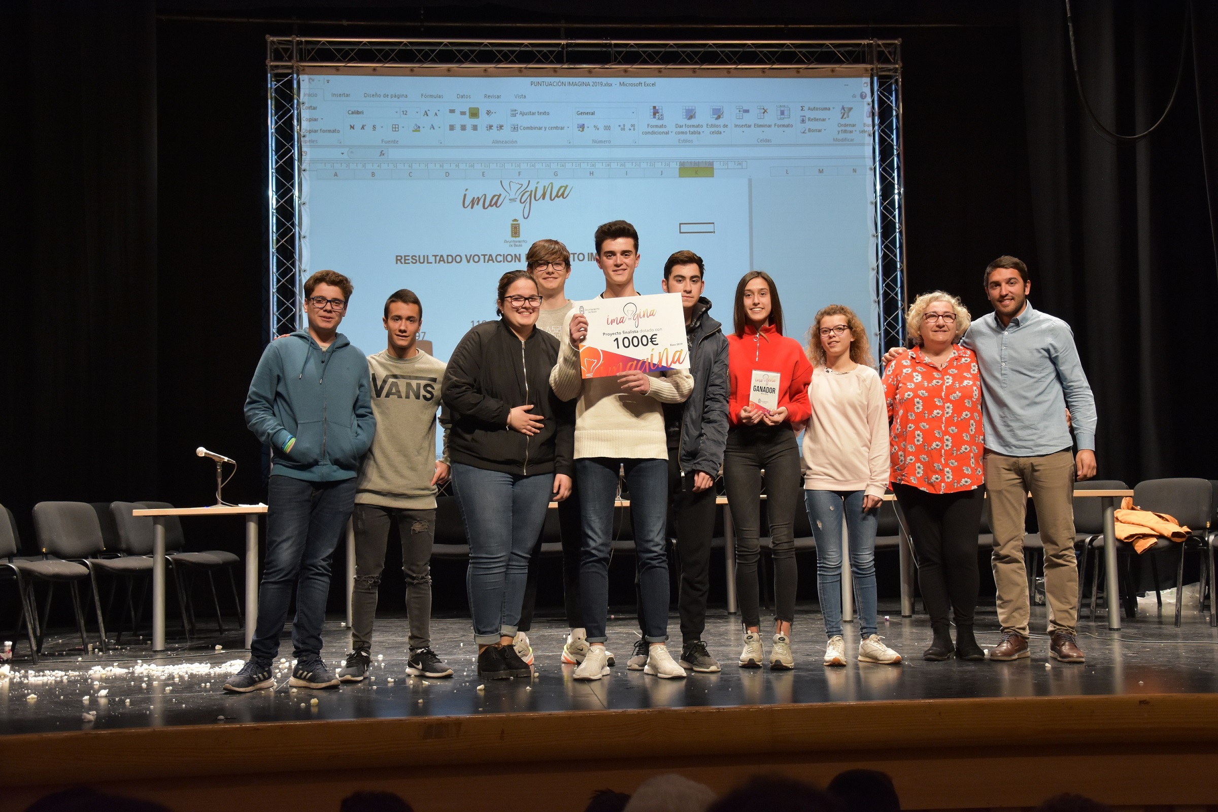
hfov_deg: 43.6
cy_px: 406
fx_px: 1522
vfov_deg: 29.9
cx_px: 609
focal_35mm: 45
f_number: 4.2
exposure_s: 1/60
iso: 1800
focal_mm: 30
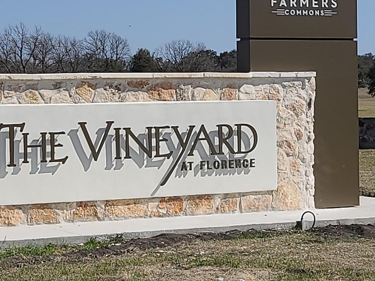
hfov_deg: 39.3
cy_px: 98
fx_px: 520
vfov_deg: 30.1
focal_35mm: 48
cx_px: 134
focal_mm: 7
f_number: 1.8
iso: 16
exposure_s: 1/1709
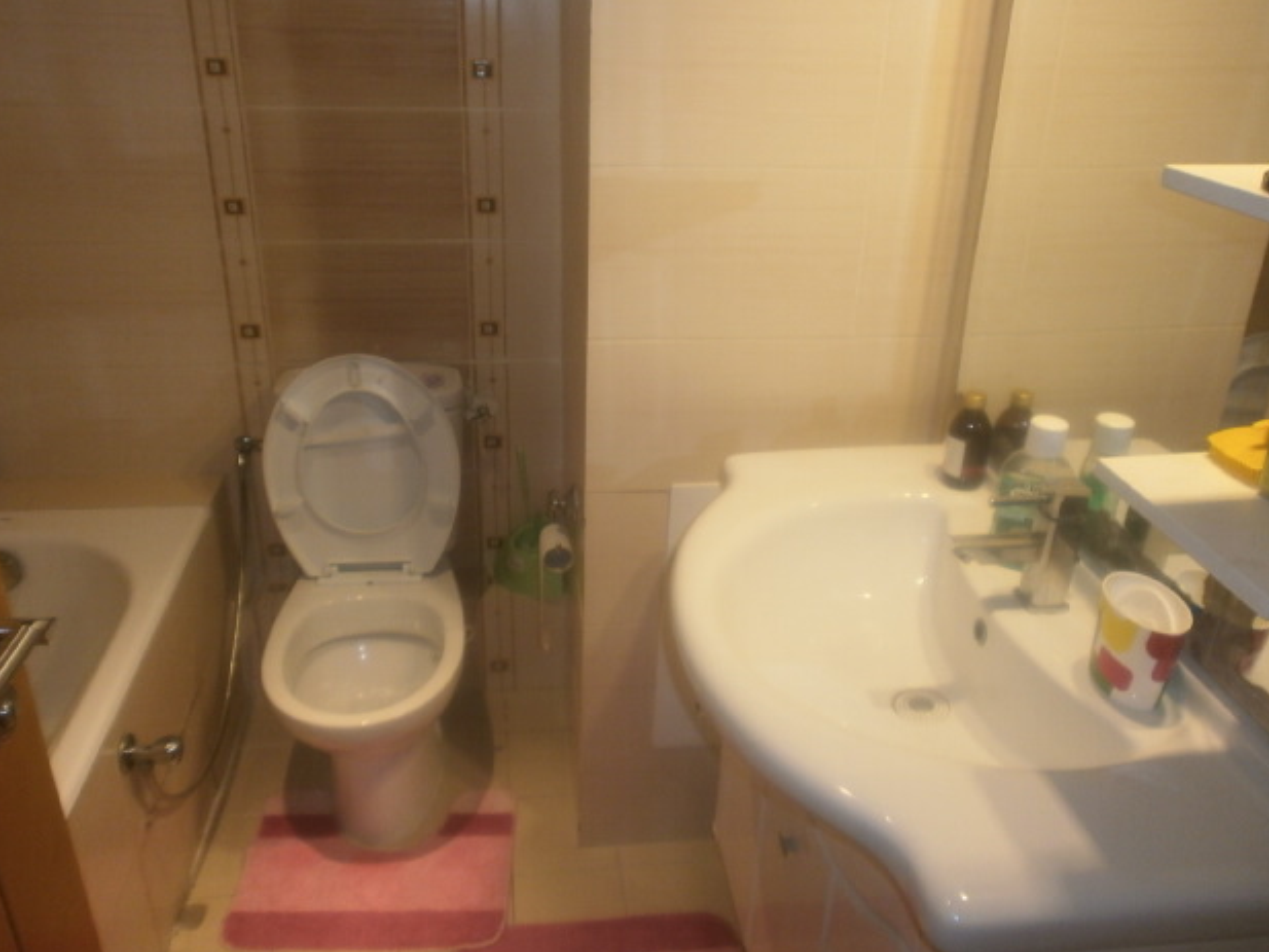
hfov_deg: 63.4
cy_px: 469
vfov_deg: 49.8
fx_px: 1027
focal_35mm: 28
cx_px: 625
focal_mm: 4.8
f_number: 2.9
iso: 125
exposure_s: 1/30
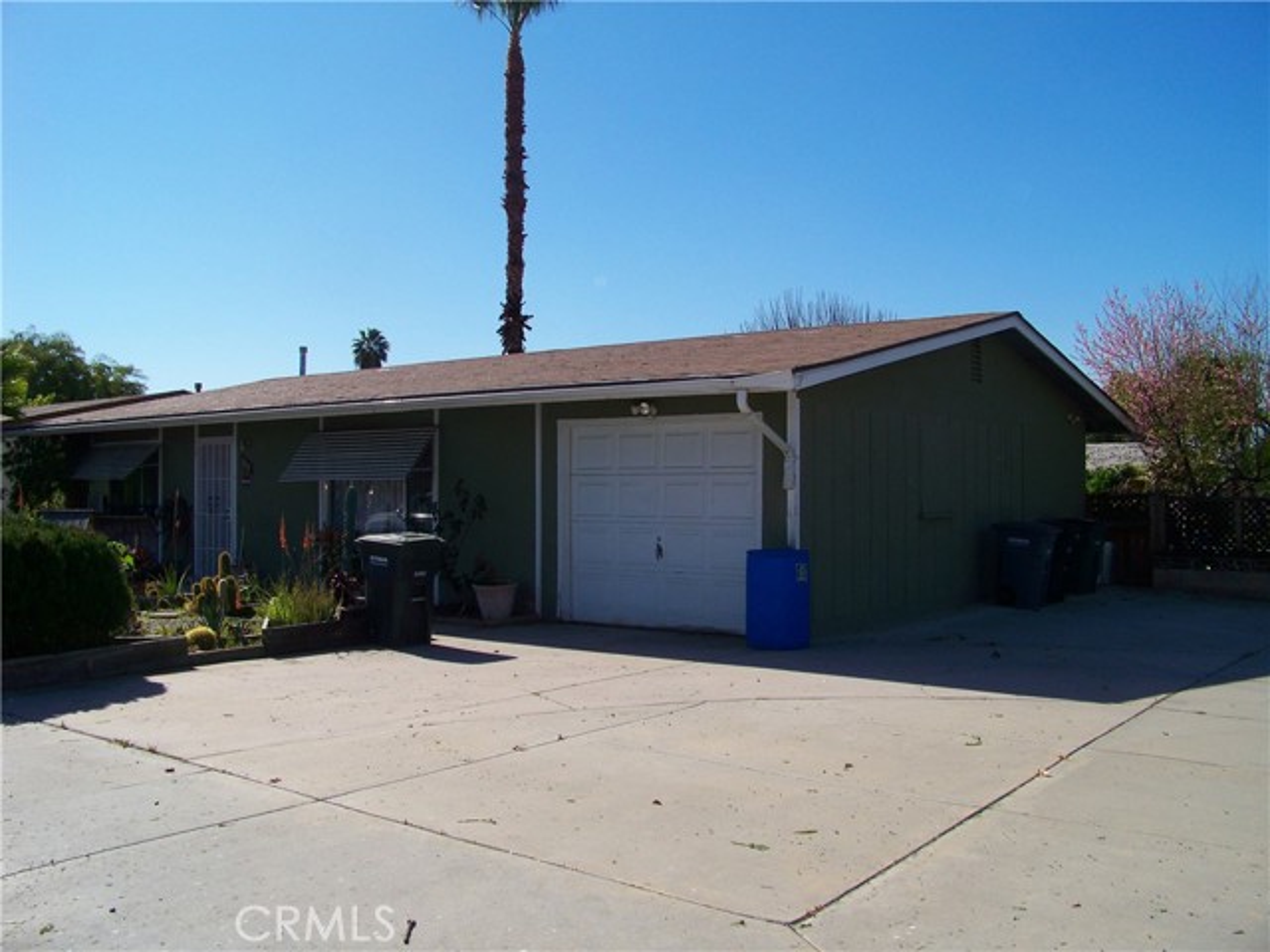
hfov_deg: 55.4
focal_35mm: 33
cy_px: 476
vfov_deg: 42.9
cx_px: 635
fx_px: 1211
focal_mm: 5.85
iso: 64
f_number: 3.6
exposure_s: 1/1250
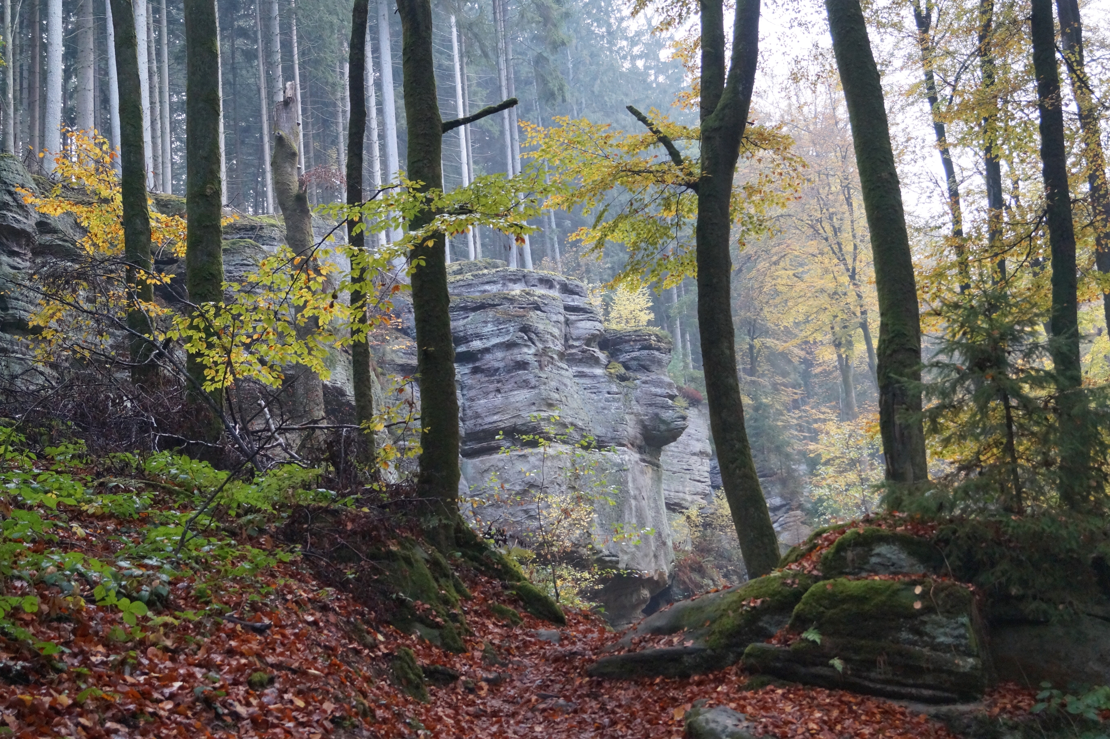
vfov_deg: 29.8
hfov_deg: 43.6
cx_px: 555
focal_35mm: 45
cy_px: 370
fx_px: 1387
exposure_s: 1/160
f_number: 4.5
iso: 1600
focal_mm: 30
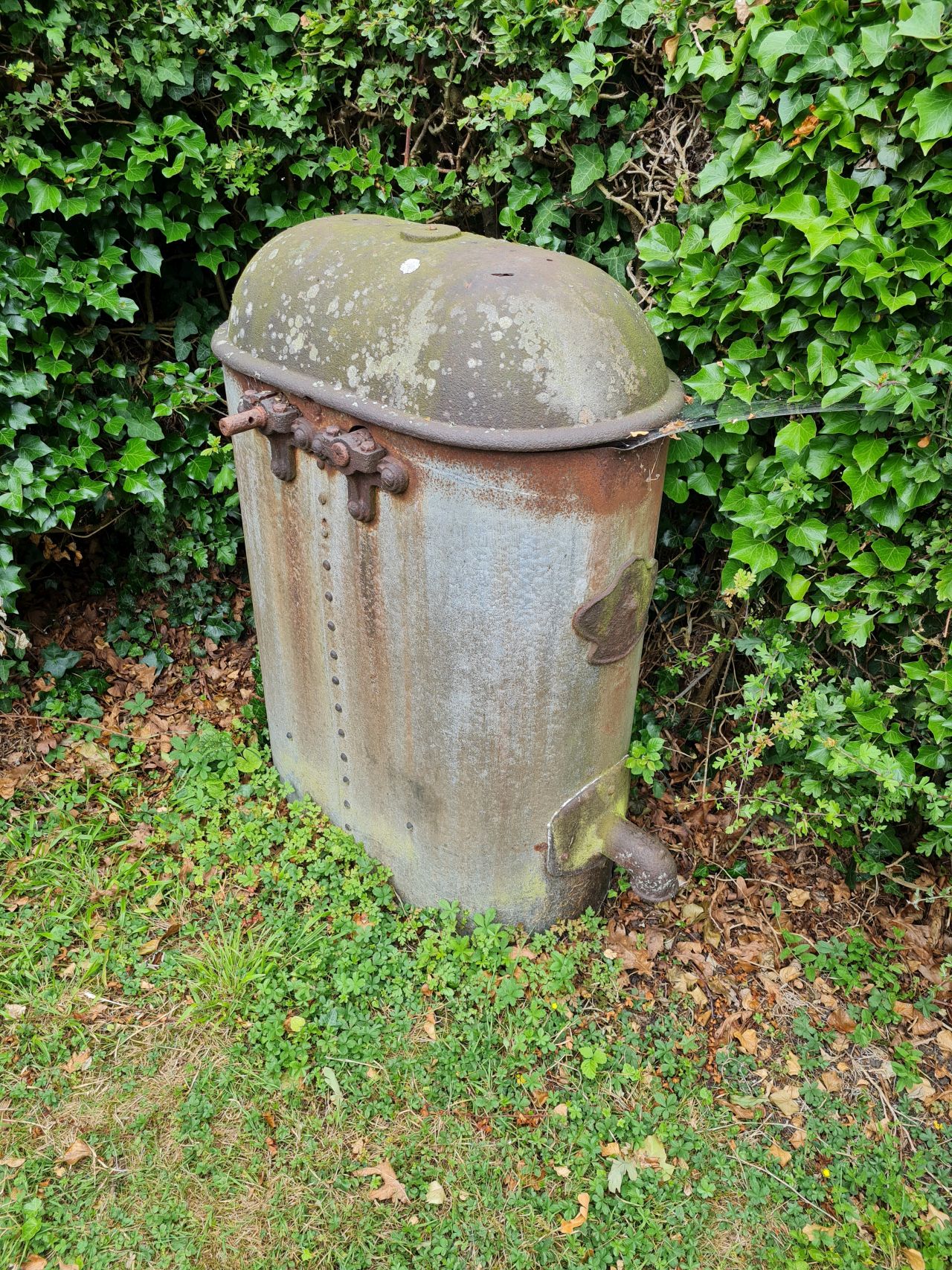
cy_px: 635
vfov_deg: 67.3
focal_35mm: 26
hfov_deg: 53.1
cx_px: 476
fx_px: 954
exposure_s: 1/349
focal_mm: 5.4
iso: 50
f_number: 1.8
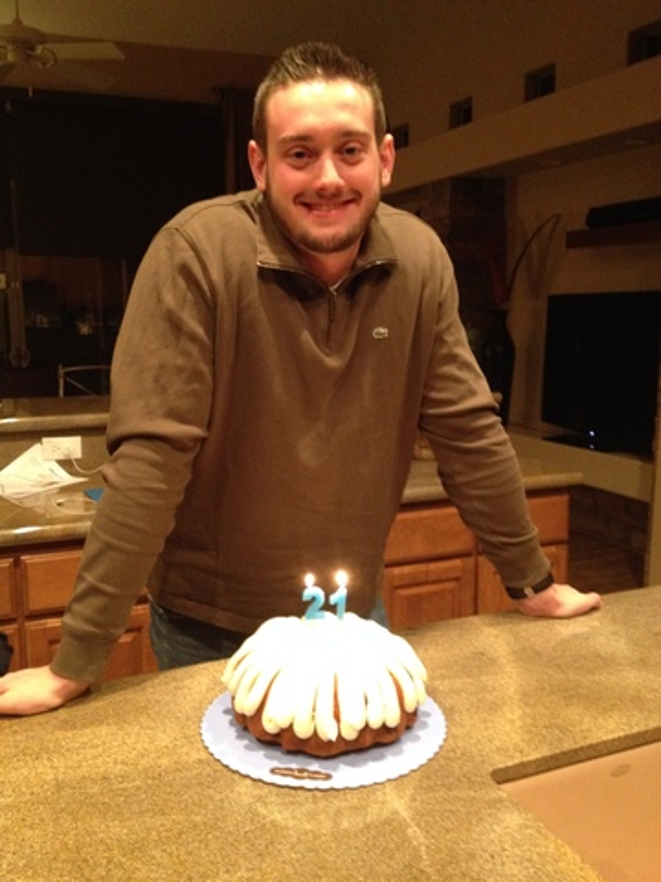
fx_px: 891
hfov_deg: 40.7
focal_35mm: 35
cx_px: 330
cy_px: 441
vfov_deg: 52.6
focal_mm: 4.28
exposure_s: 1/15
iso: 400
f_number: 2.4
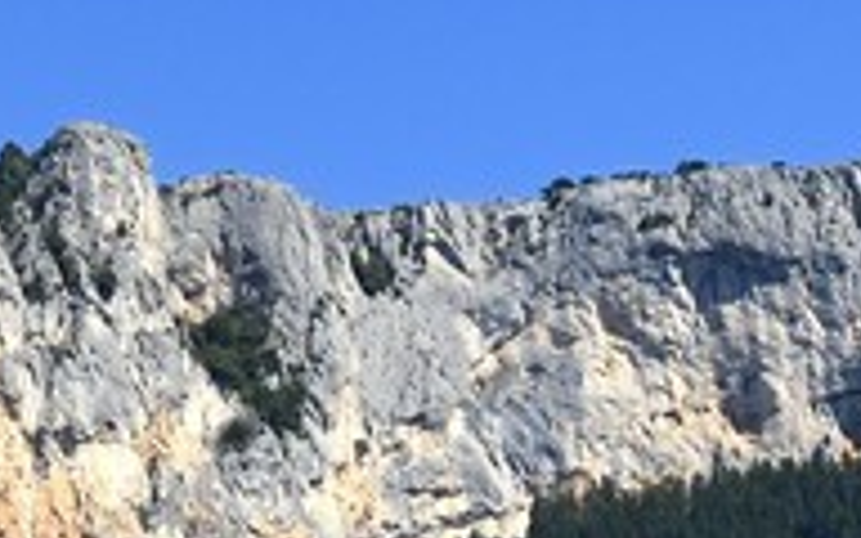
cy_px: 2999
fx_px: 7180
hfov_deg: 6.6
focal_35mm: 306
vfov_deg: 3.8
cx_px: 1899
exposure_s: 1/500
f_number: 7.1
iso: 200
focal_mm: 36
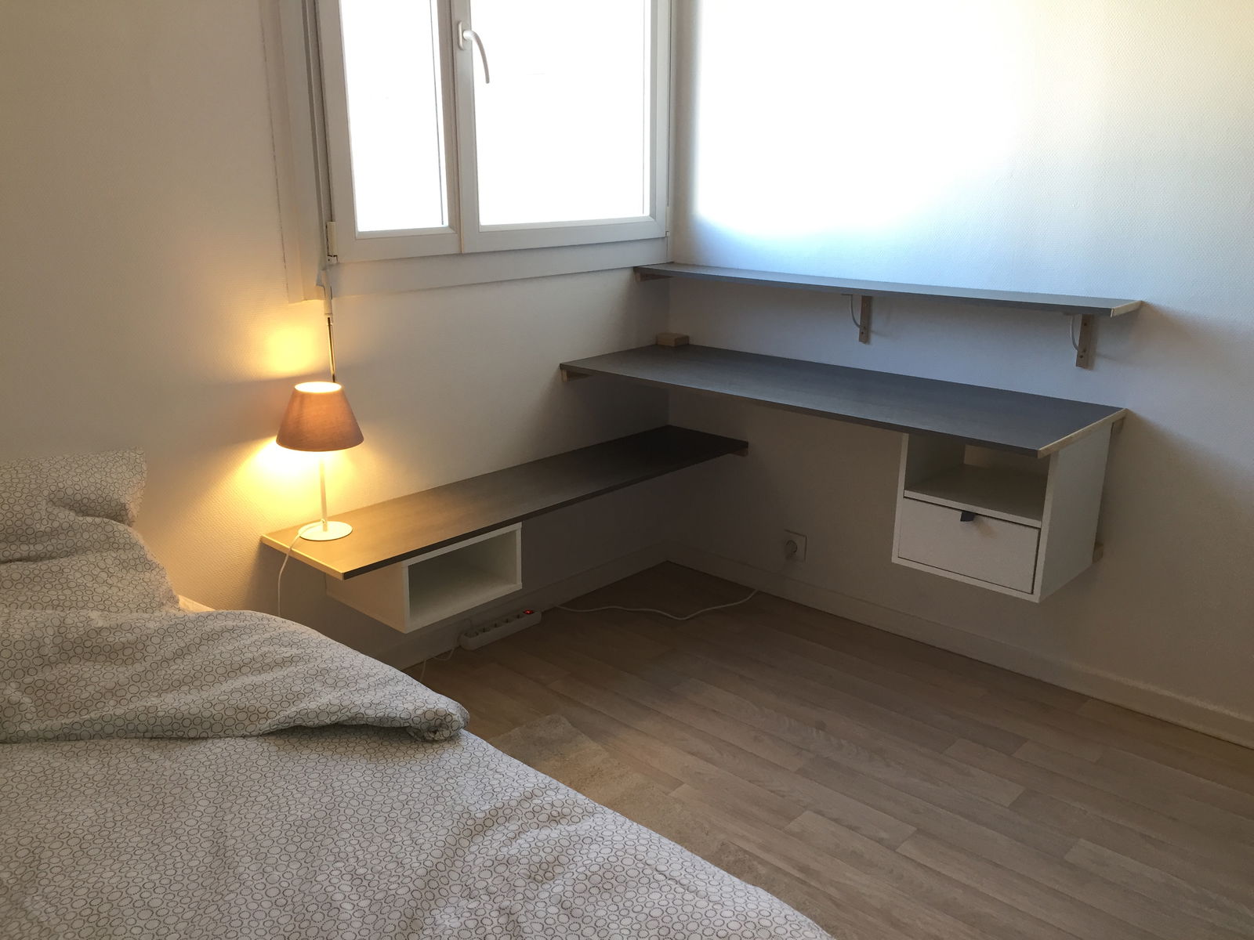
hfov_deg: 61.7
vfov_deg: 48.2
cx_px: 627
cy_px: 470
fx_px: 1051
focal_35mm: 29
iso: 40
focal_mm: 4.15
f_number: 2.2
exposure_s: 1/33
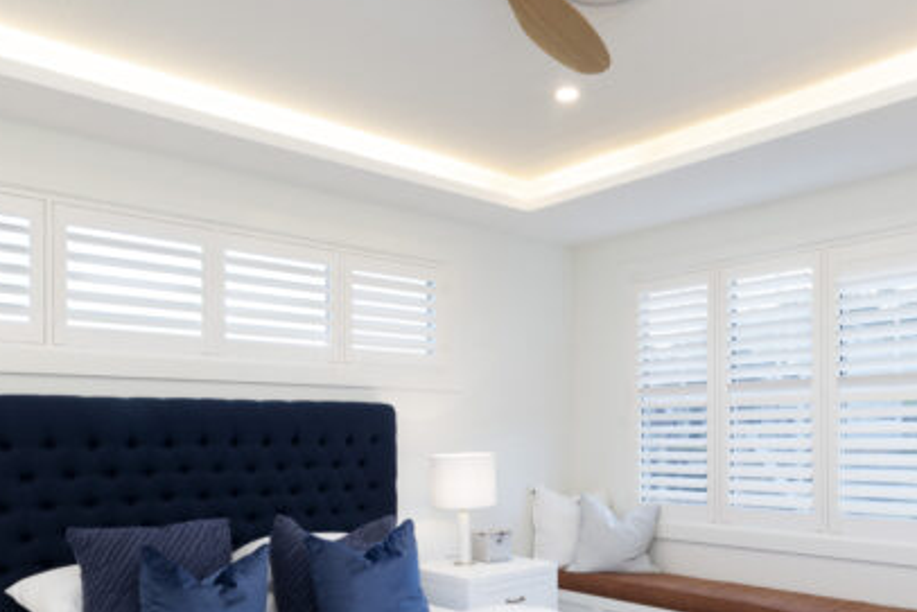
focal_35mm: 31
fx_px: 790
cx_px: 495
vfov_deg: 41.6
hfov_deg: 60.2
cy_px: 426
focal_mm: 14
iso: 250
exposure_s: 1/13
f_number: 10
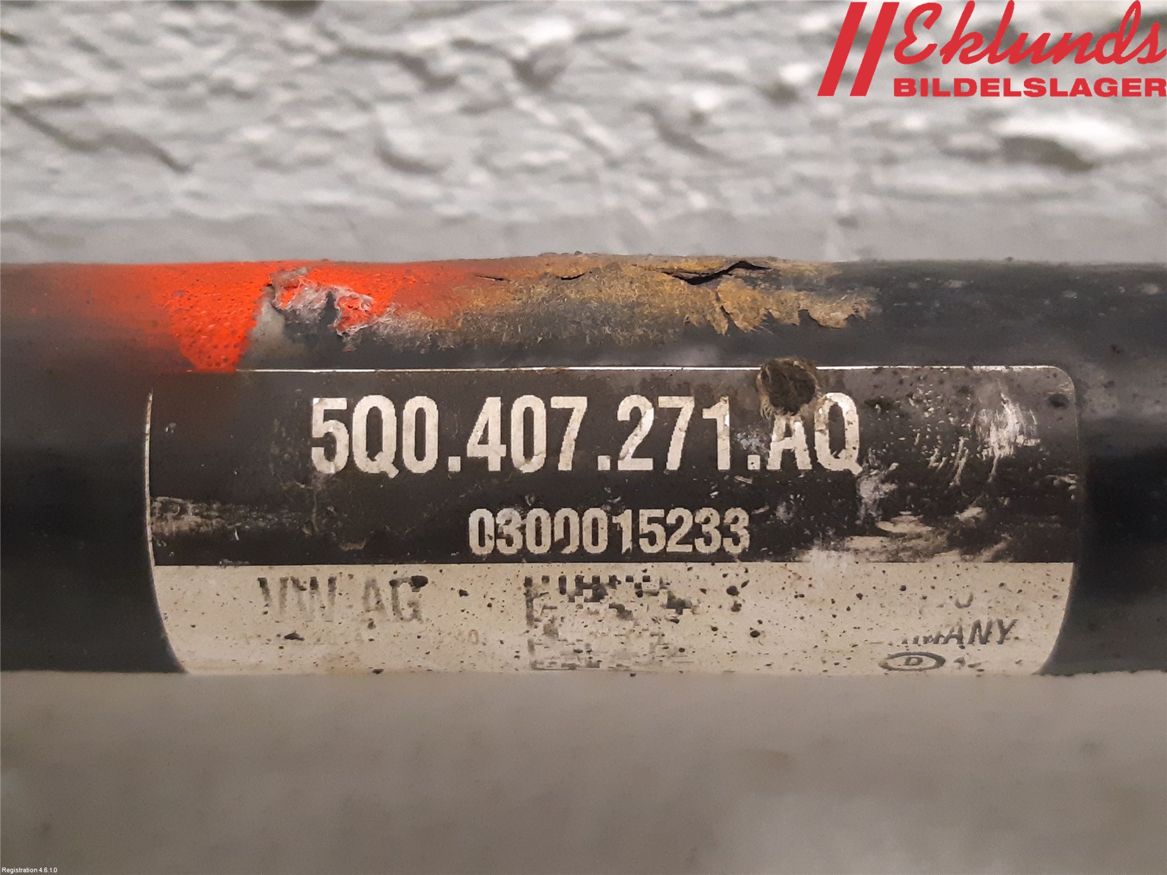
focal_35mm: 26
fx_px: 877
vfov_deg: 53.1
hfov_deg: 67.3
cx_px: 584
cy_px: 438
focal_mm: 3.93
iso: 400
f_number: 1.7
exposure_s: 1/25
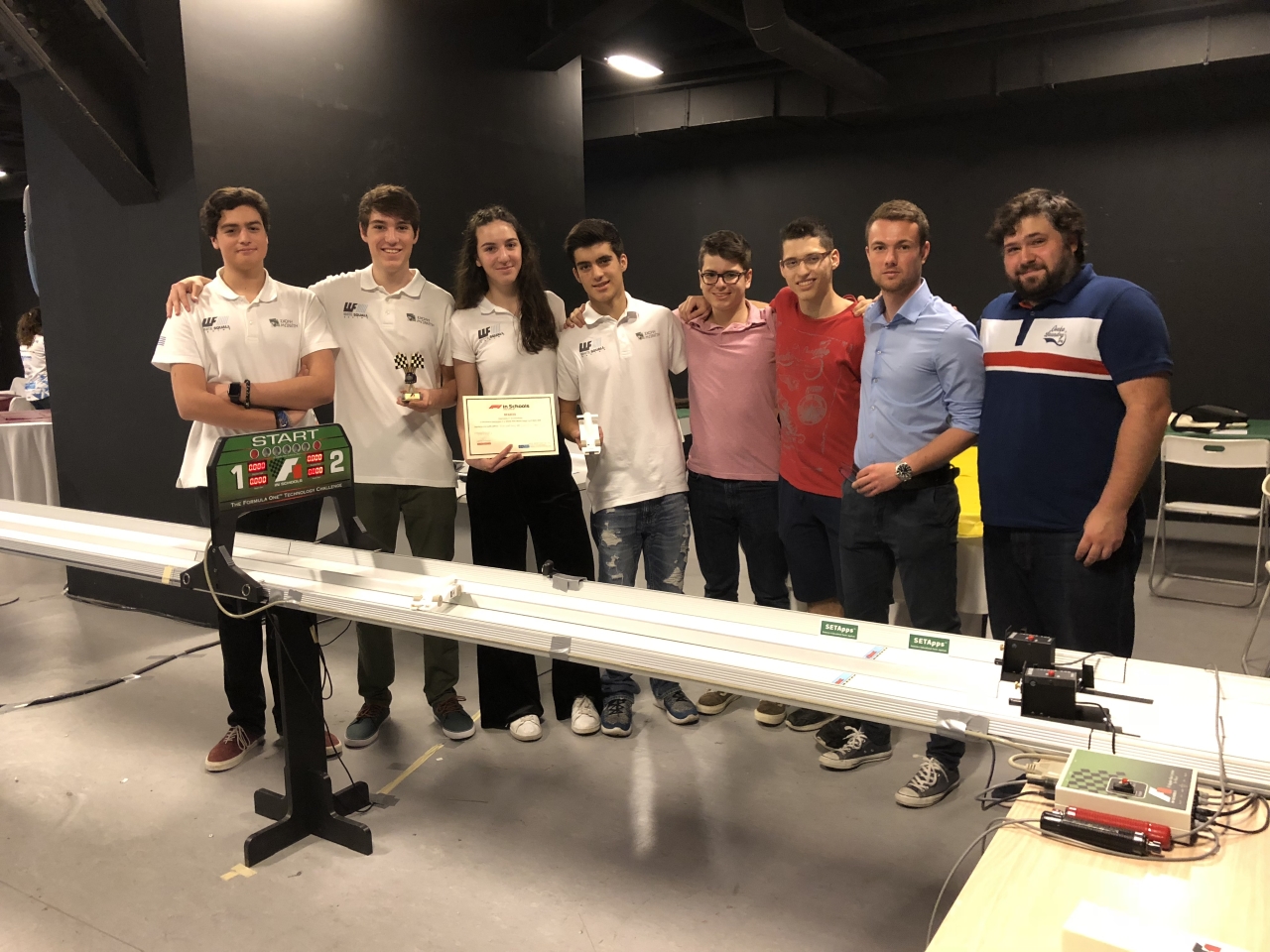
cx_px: 635
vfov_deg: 49.7
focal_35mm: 28
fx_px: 1027
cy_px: 476
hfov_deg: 63.4
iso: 80
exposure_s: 1/5
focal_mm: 4
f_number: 1.8
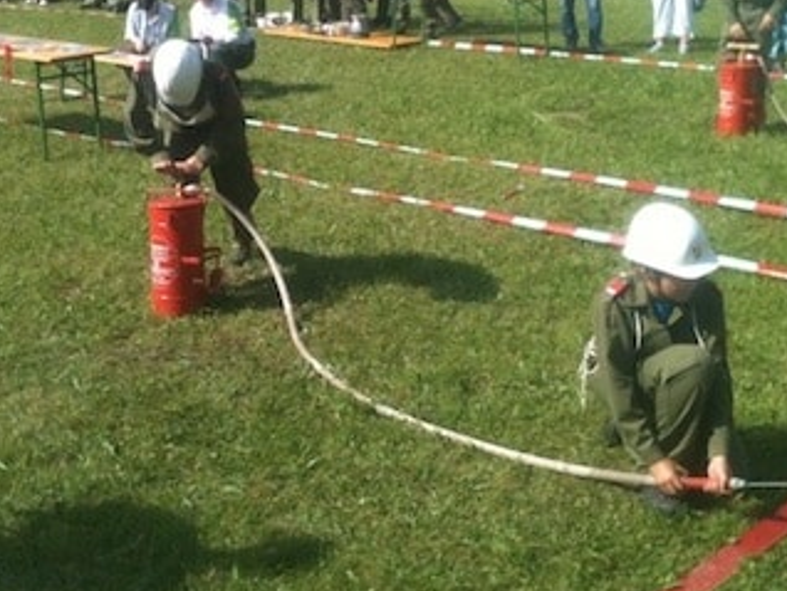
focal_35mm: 55
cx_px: 361
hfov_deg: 34.9
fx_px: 1251
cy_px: 209
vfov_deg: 26.5
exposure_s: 1/833
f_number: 2.8
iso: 64
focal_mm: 3.85
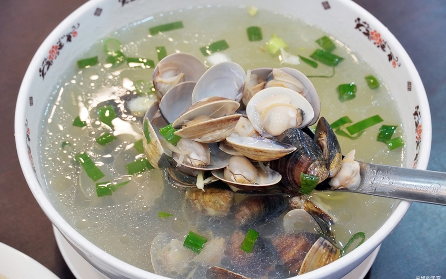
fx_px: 1118
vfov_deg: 14.2
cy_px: 136
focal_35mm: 92
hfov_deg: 22.6
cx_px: 223
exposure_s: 1/60
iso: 1000
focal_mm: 60
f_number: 5.6
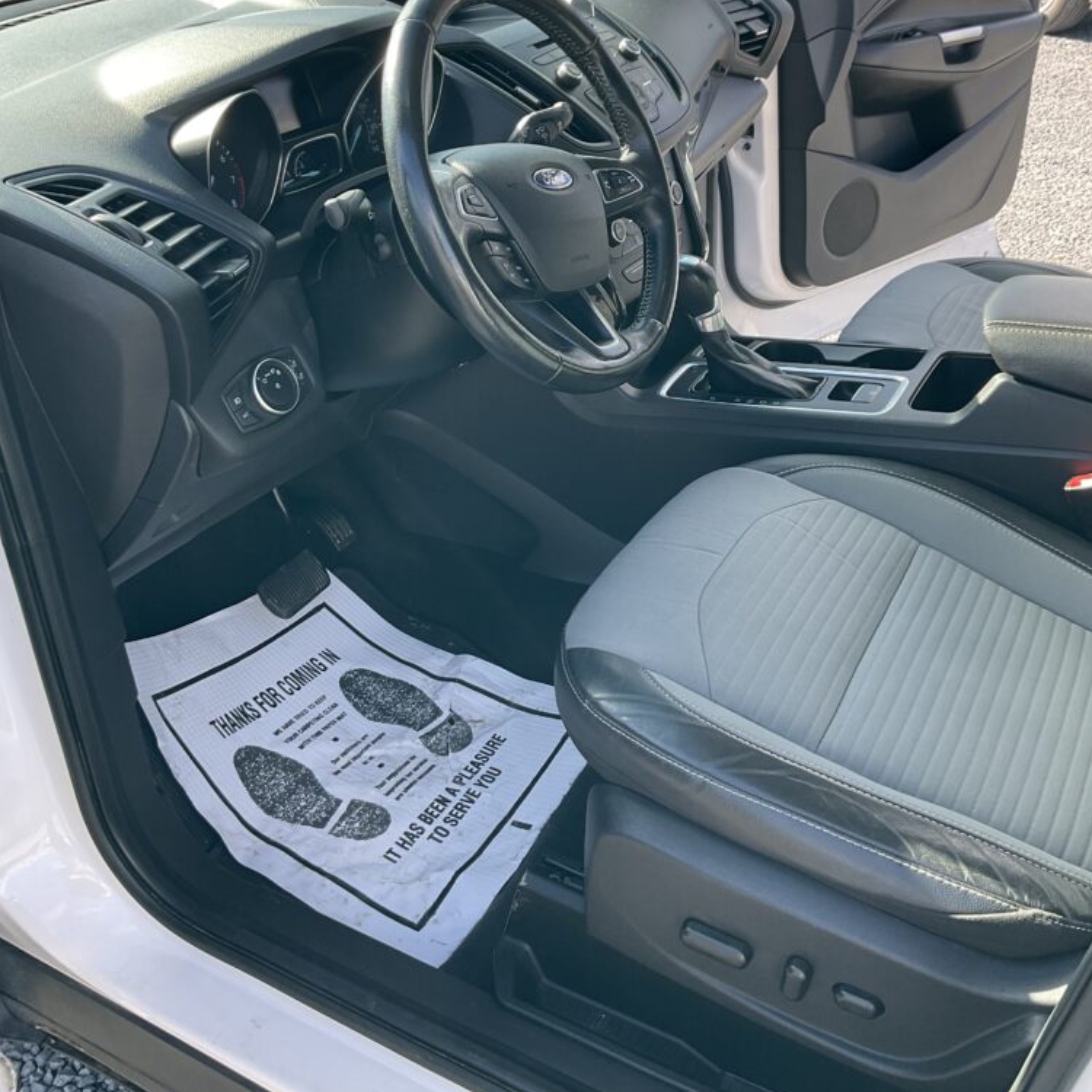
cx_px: 547
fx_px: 1249
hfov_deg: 47.2
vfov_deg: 46.9
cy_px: 435
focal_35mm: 35
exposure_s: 1/135
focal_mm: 3
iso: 16
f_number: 1.8
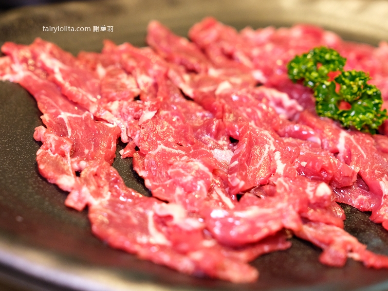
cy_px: 146
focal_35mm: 38
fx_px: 426
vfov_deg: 37.7
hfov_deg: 49.0
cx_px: 190
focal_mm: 23
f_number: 2.8
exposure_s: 1/60
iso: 1000
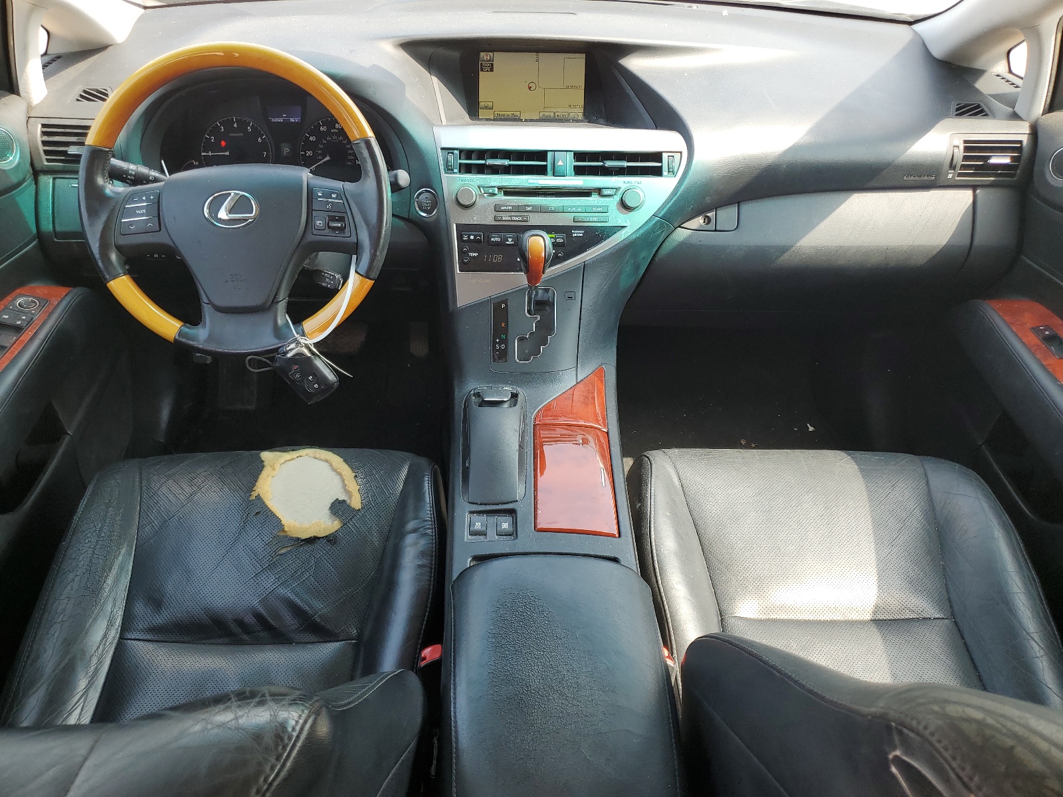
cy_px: 398
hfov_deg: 67.3
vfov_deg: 53.1
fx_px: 798
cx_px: 532
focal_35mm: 26
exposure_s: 1/256
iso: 50
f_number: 1.5
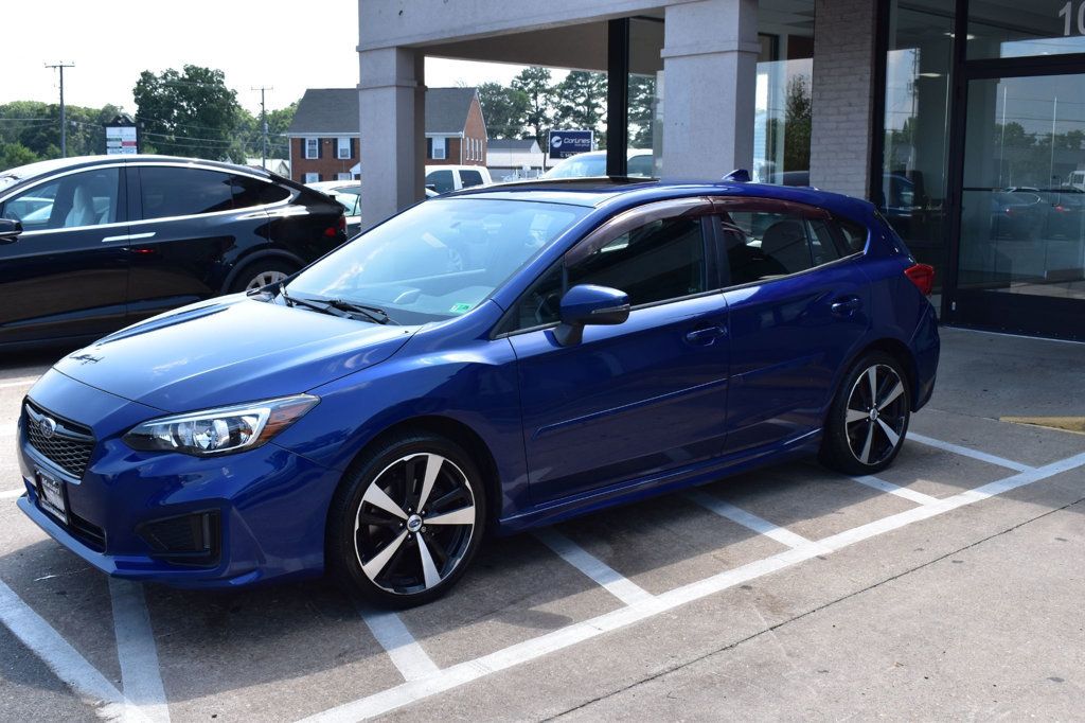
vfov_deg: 34.2
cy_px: 362
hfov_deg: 49.6
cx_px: 542
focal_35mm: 39
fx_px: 1175
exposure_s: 1/250
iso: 400
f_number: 10
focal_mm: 26
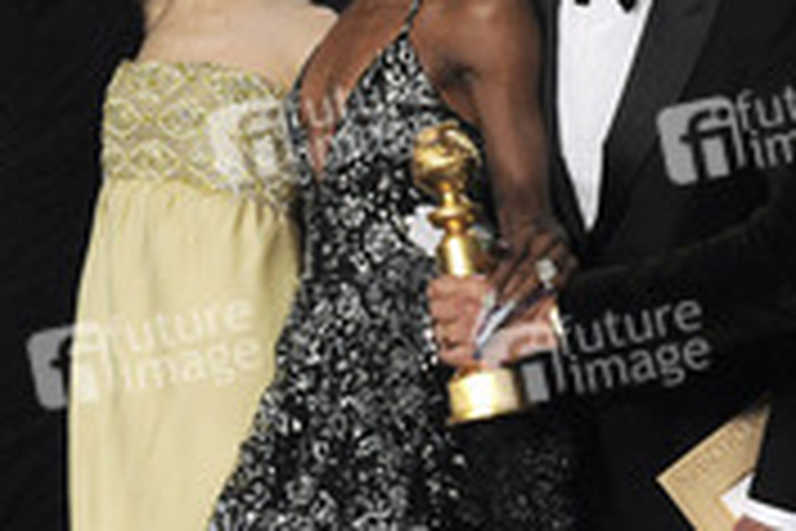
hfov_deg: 10.4
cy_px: 18
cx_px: 202
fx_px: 4378
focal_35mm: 198
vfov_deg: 6.9
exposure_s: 1/200
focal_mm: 78
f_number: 5.3
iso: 2500
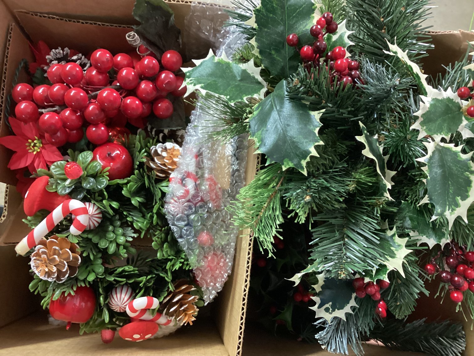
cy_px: 178
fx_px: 425
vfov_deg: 45.4
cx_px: 237
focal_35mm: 31
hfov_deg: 58.3
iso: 500
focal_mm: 3.3
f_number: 2.4
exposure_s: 1/30
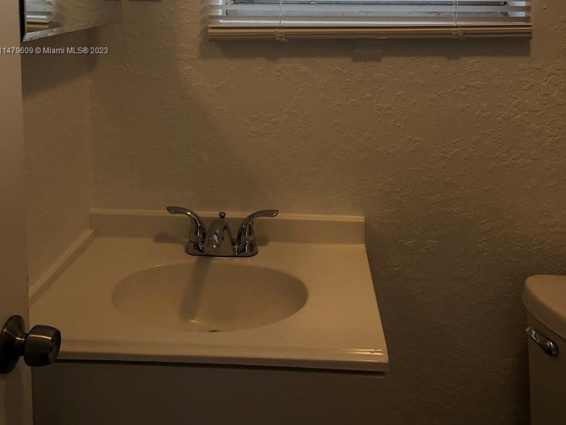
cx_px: 279
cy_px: 51
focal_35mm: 38
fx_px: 621
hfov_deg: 49.0
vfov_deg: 35.7
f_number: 1.8
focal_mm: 4
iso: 32
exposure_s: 1/120
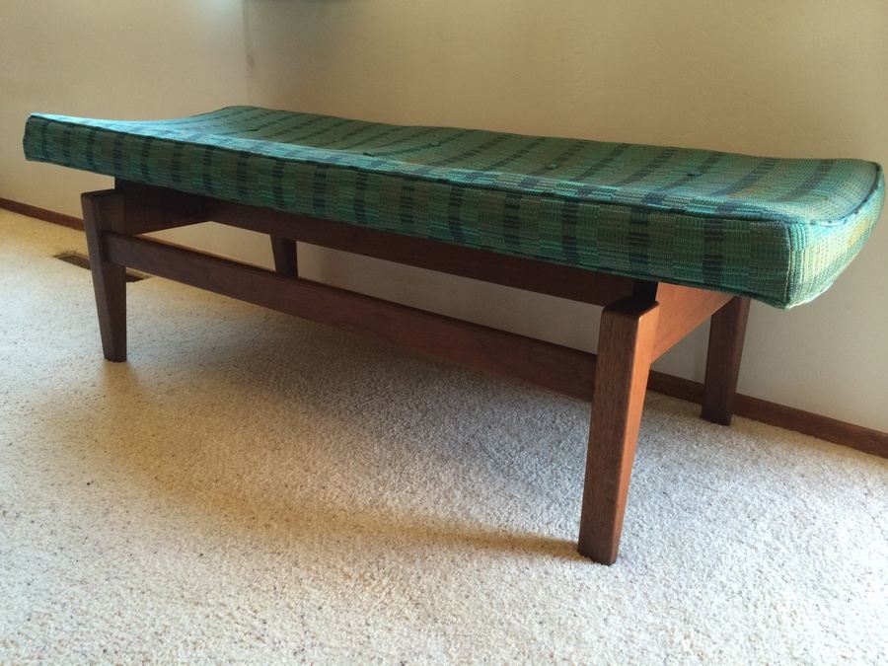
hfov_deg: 60.0
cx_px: 444
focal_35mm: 30
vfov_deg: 46.8
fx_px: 770
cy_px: 333
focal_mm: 4.12
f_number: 2.2
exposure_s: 1/30
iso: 125
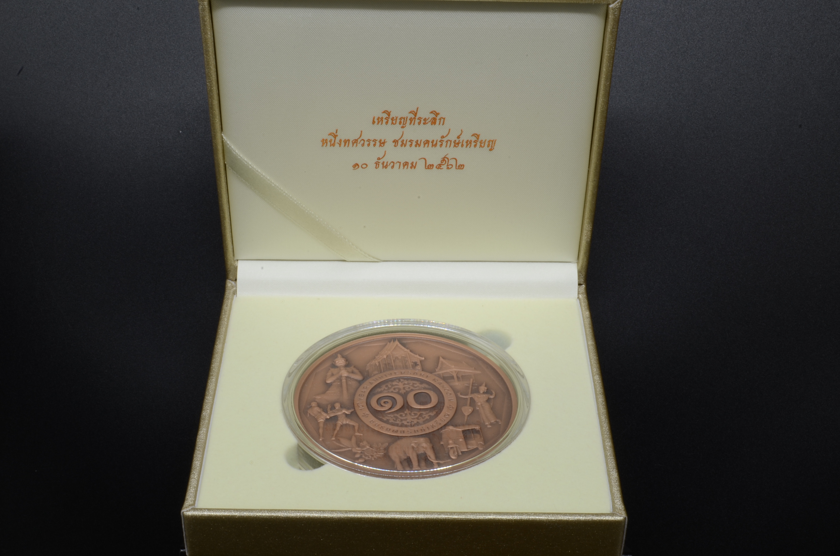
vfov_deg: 22.5
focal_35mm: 60
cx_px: 420
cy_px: 278
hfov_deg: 33.5
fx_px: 1397
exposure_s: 1/2
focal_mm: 40
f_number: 36
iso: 100
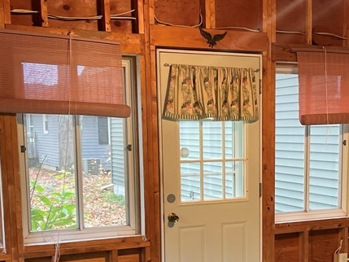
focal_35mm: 62
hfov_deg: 31.0
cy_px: 226
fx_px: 625
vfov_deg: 23.2
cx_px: 228
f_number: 1.6
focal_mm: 4.2
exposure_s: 1/40
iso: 400
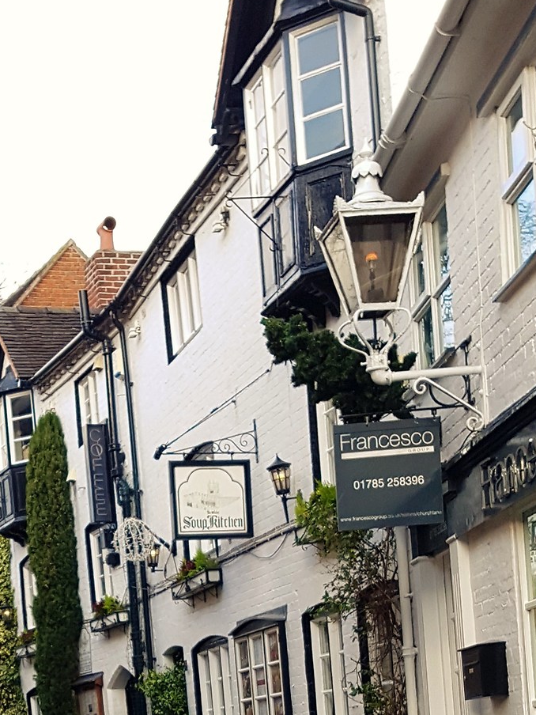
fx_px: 1425
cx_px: 17
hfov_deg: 20.7
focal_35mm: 69
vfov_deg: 25.0
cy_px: 887
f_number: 1.7
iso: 50
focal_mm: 4.2
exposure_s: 1/314
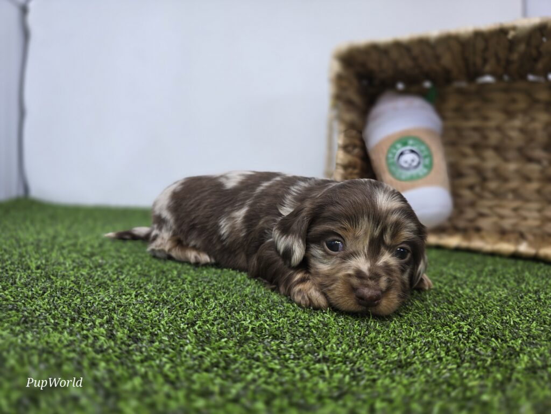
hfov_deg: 73.9
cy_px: 207
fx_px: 366
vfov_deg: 58.9
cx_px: 276
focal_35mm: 23
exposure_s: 1/63
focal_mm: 6.3
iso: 20
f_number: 1.7
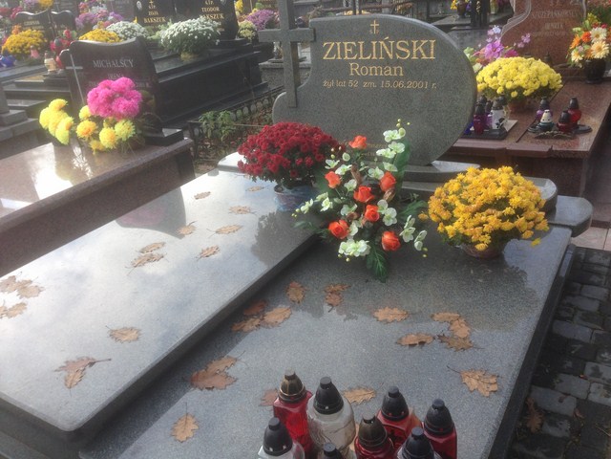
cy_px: 230
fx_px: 582
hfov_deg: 55.4
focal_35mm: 33
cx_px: 306
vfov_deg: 42.9
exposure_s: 1/275
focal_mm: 4.12
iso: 50
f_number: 2.4
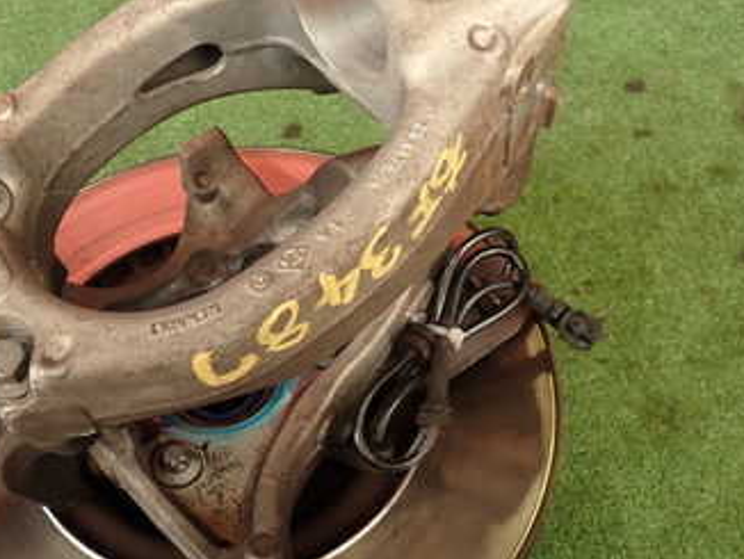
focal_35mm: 46
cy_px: 290
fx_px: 989
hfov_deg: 40.4
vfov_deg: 31.6
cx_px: 217
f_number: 2.8
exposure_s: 1/80
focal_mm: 4.5
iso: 100
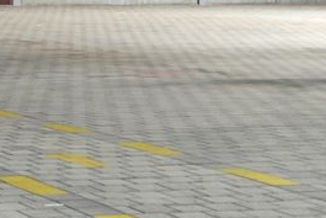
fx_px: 1404
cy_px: -116
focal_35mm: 155
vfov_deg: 8.6
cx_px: -294
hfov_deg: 12.0
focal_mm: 20
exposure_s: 1/1.25
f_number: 3.5
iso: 400
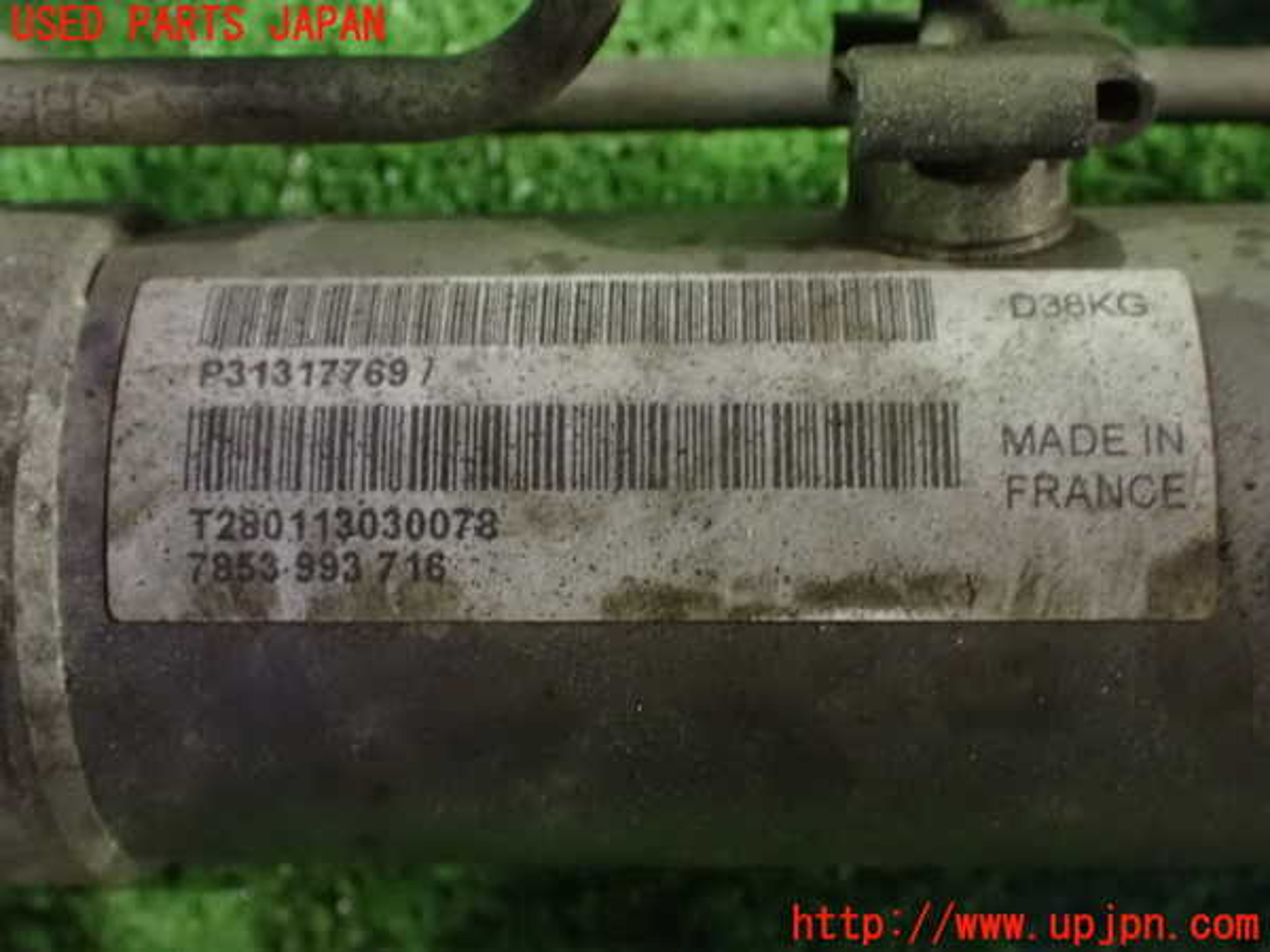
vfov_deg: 29.1
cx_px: 635
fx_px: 1834
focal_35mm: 50
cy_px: 476
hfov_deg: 38.2
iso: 1600
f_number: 3.2
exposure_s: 1/20
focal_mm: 9.01
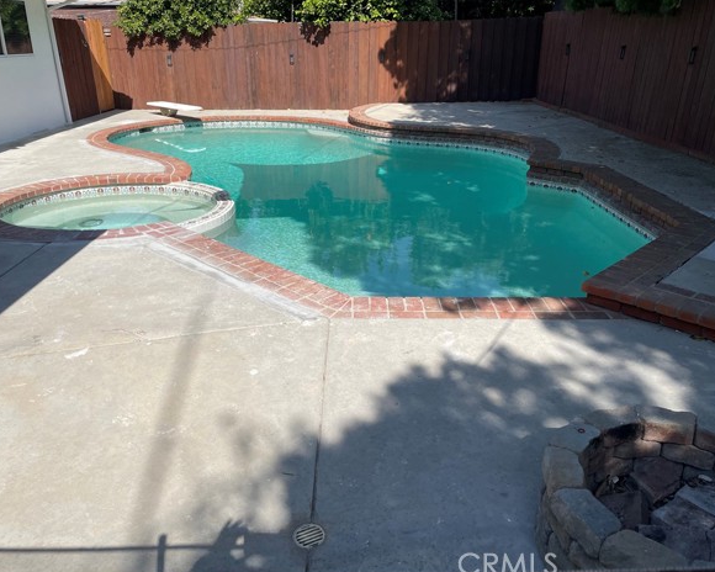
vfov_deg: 51.5
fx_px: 593
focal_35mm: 28
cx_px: 349
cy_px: 286
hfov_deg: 62.2
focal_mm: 4.2
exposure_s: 1/3861
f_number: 1.6
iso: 32
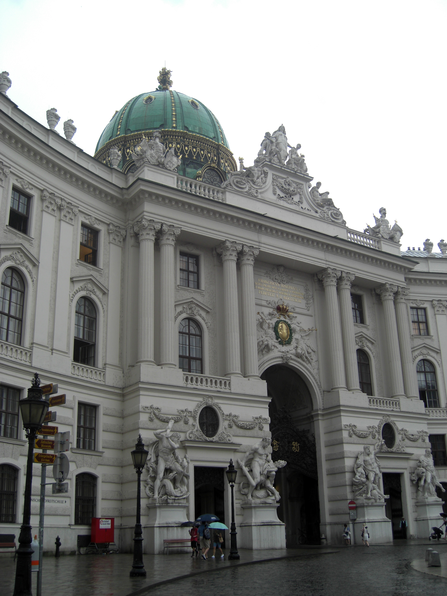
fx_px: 654
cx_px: 224
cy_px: 298
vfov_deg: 49.0
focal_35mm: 38
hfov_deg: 37.7
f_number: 2.8
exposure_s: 1/100
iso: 80
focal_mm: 7.9
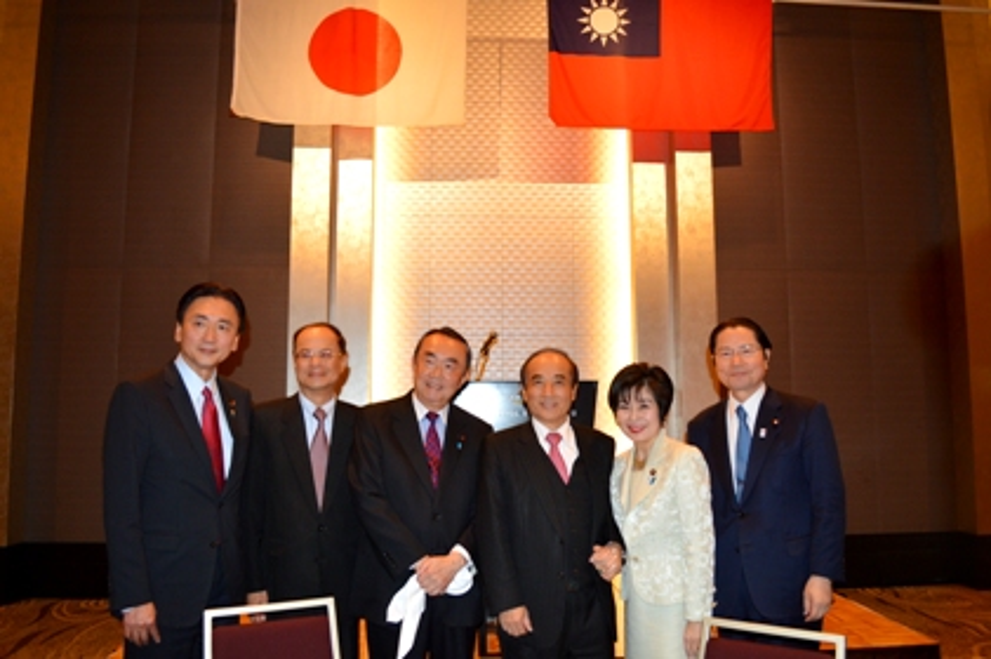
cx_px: 496
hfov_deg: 67.4
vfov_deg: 47.9
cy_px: 330
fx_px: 743
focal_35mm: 27
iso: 500
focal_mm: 18
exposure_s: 1/60
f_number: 3.5
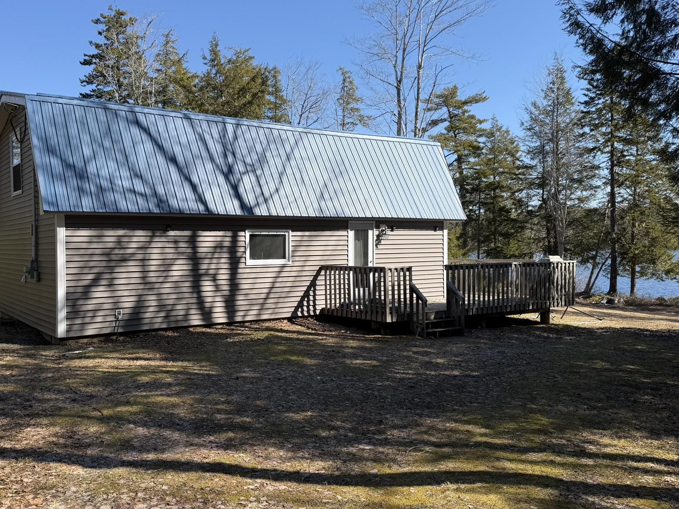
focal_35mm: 32
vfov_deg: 44.2
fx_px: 628
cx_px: 275
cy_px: 254
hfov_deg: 56.4
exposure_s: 1/2907
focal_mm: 6.76
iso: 80
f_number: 1.78
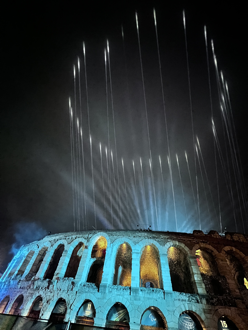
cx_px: 124
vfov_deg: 106.2
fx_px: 124
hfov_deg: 89.9
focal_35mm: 13
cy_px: 165
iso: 1600
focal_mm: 1.57
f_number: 1.8
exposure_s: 1/25
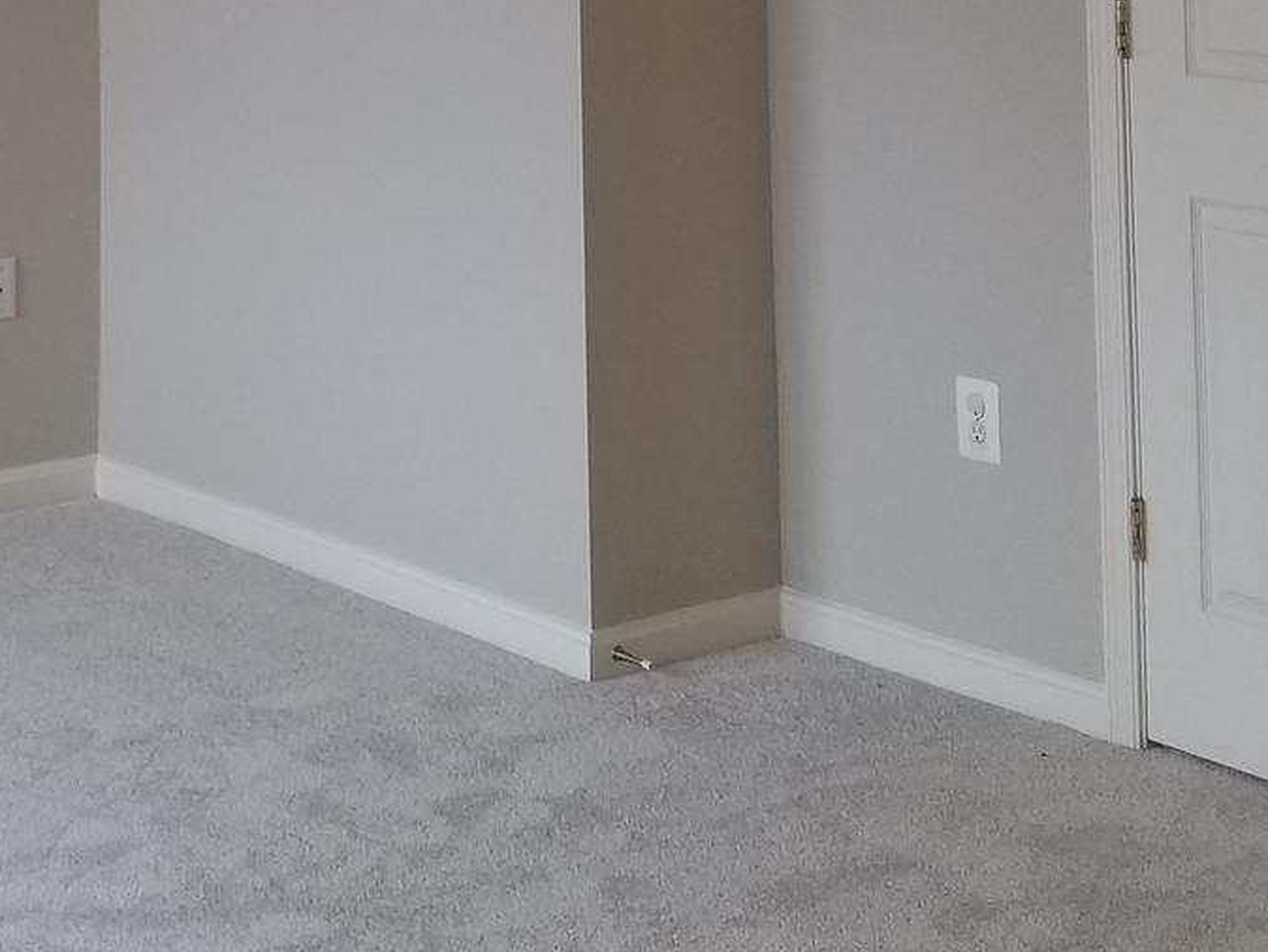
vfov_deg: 17.2
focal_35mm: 79
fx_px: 2895
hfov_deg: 24.2
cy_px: -399
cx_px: 205
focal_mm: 4.3
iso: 100
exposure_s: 1/24
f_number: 1.7
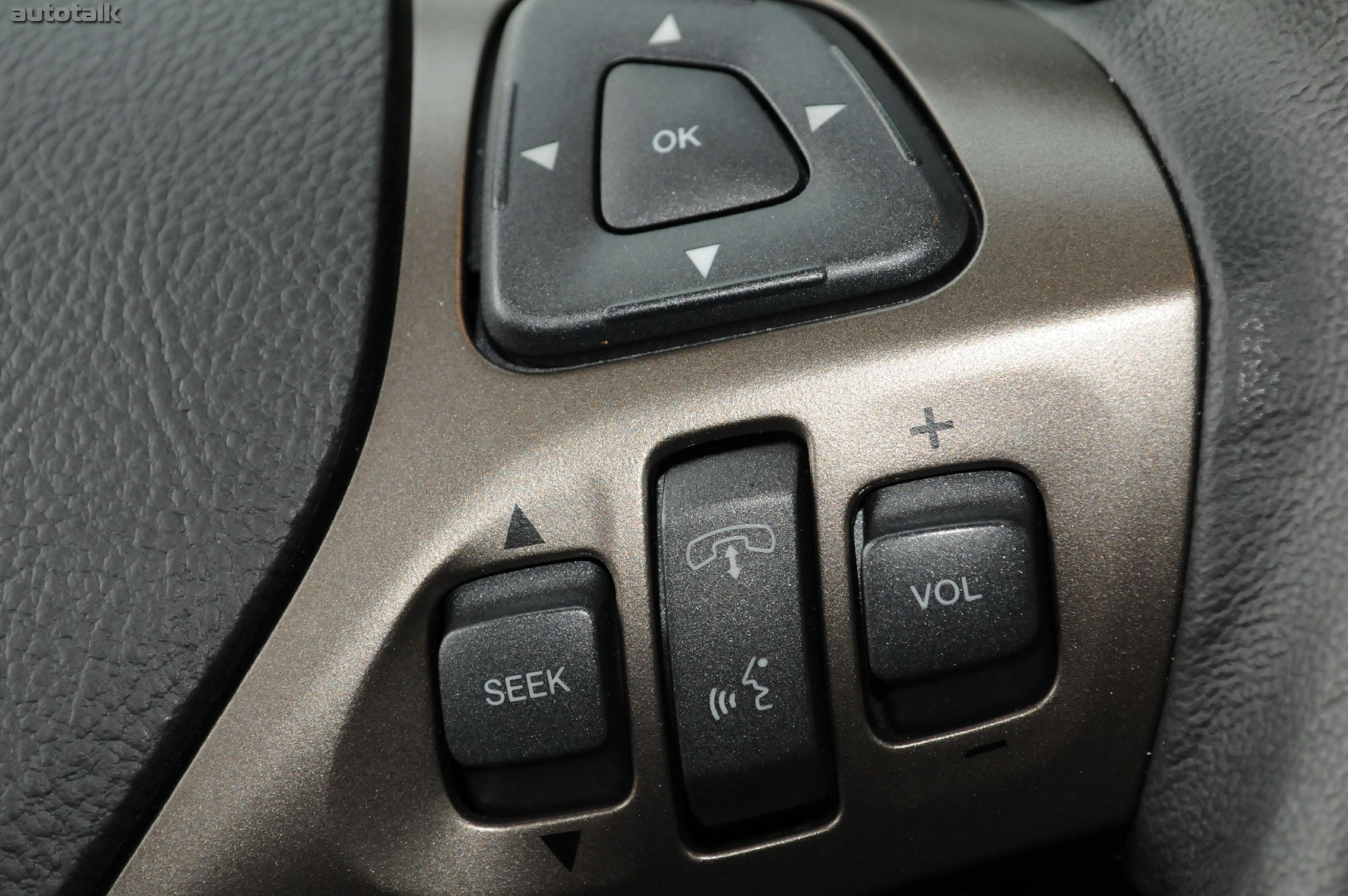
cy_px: 448
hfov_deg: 26.0
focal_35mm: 78
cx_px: 674
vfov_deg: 17.5
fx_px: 2917
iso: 800
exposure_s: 1/60
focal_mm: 52
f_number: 8
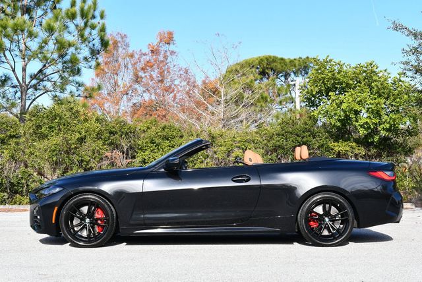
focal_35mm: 62
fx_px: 727
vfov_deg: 22.0
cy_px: 141
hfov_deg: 32.4
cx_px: 211
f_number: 8
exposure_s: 1/250
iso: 160
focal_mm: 31
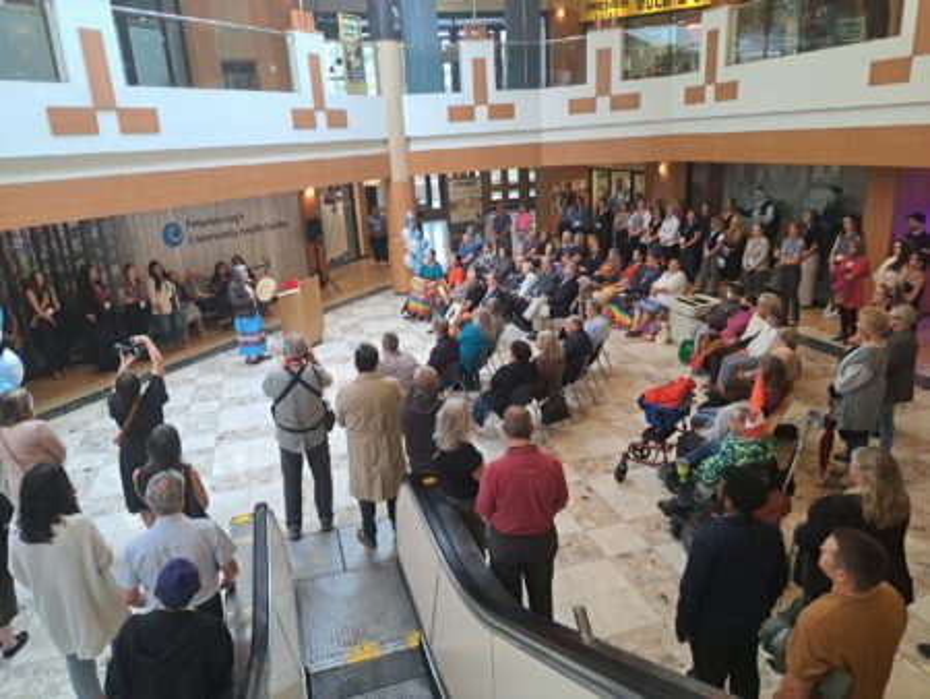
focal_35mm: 24
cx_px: 465
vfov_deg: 56.9
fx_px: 645
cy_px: 350
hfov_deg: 71.6
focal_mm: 5.23
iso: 125
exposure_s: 1/60
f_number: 1.8
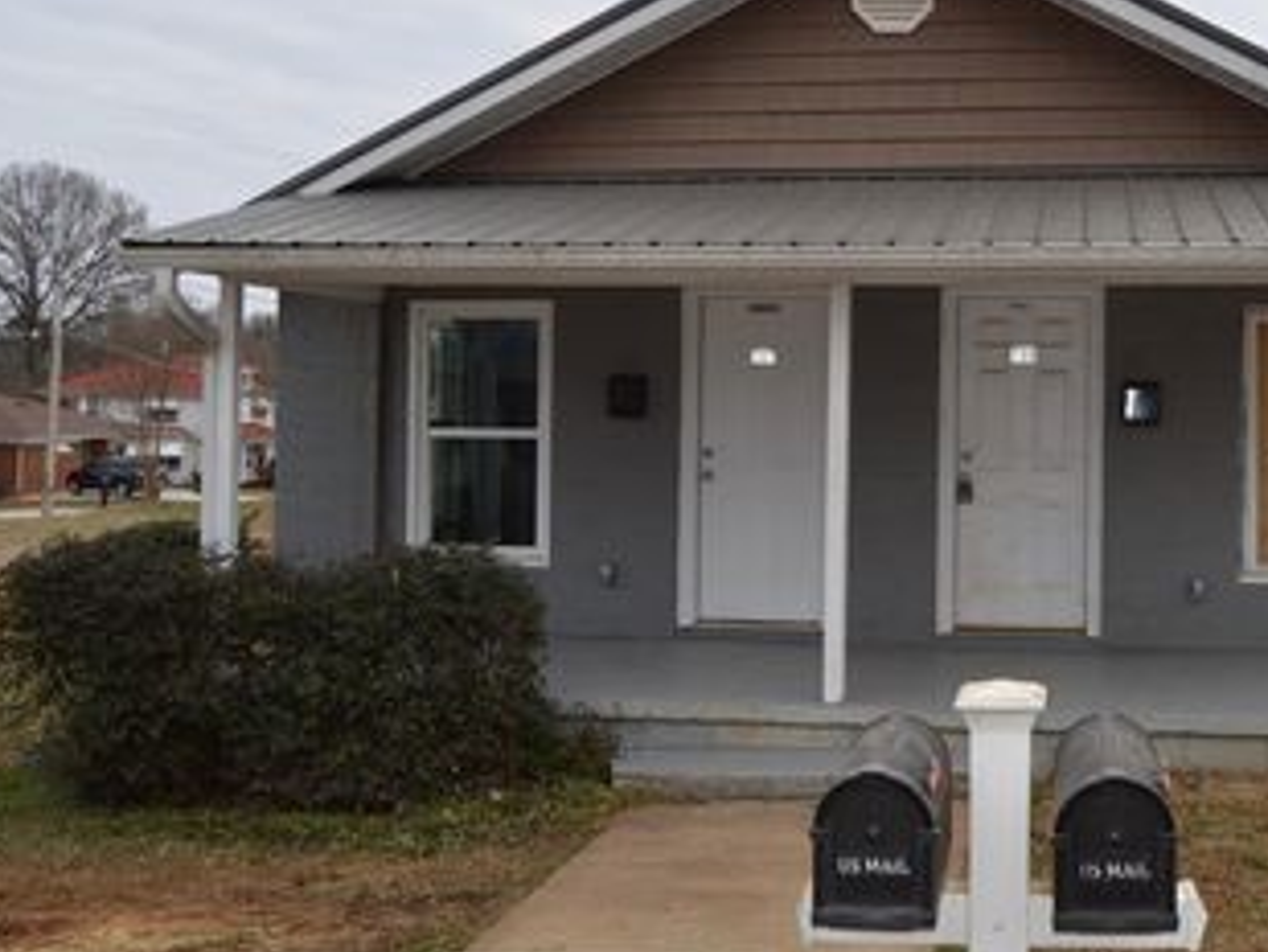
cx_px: 936
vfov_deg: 34.1
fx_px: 1539
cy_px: 332
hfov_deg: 43.5
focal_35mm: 42
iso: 100
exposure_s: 1/200
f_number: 8
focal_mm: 18
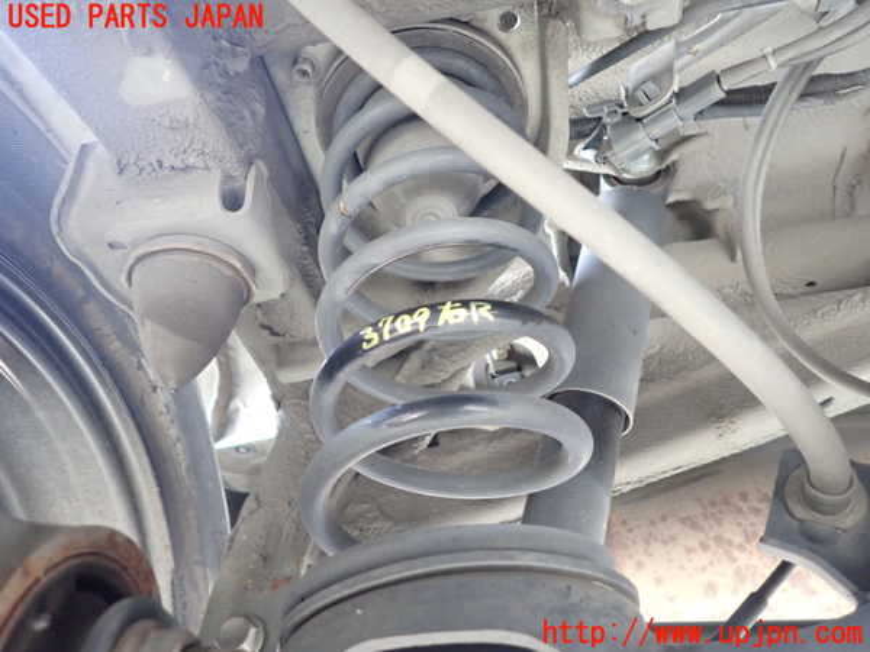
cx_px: 435
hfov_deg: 69.4
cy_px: 326
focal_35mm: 25
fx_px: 628
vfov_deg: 54.9
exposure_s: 1/30
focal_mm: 4.5
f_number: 2
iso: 800
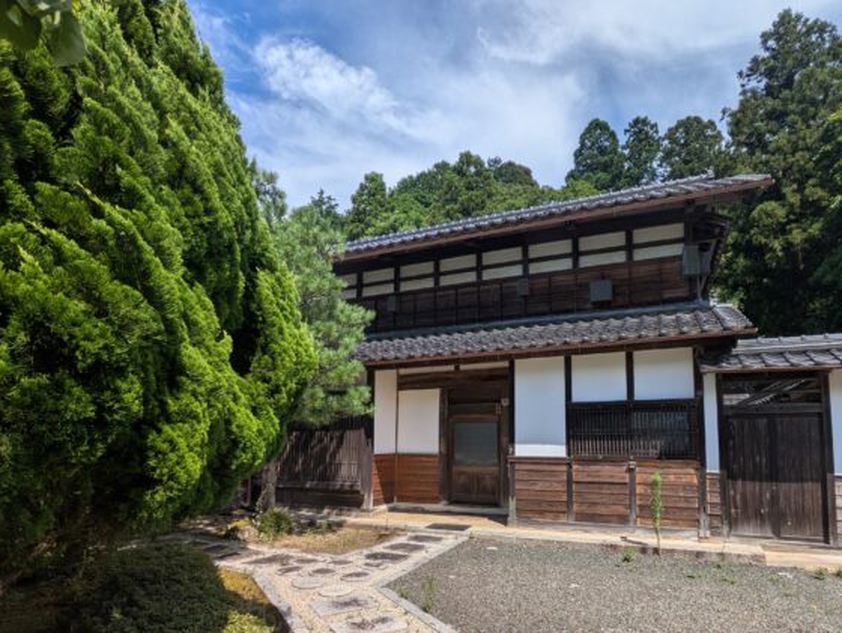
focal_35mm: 20
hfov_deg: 81.4
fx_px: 487
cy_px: 404
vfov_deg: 64.9
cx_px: 468
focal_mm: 1.83
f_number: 2.2
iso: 52
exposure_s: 1/2004
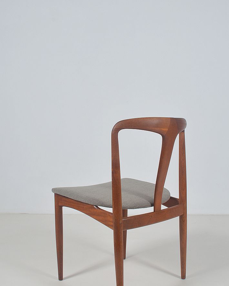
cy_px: 152
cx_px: 115
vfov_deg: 42.9
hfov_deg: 34.9
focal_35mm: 43
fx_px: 365
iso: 100
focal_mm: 18
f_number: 22
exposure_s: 1/125
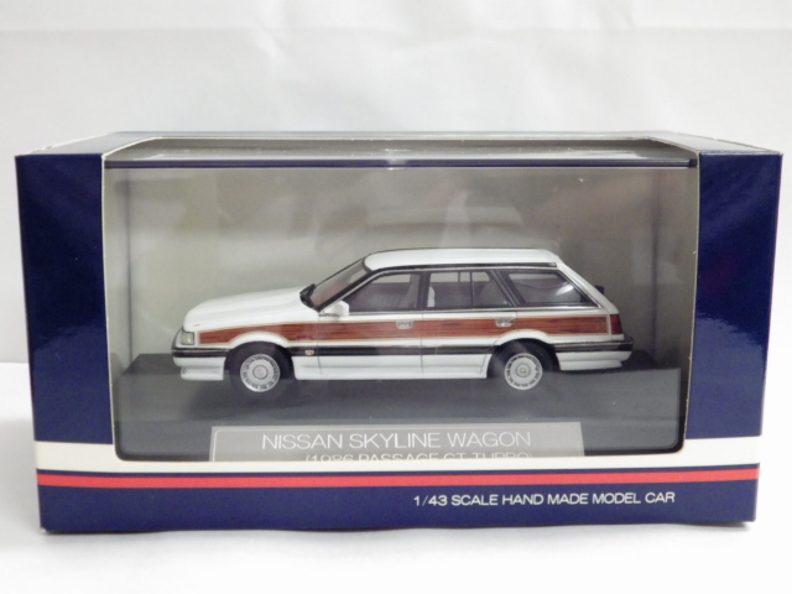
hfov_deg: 38.2
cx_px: 396
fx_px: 1144
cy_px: 297
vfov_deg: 29.1
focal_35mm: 50
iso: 800
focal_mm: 9
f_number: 3.8
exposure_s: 1/40
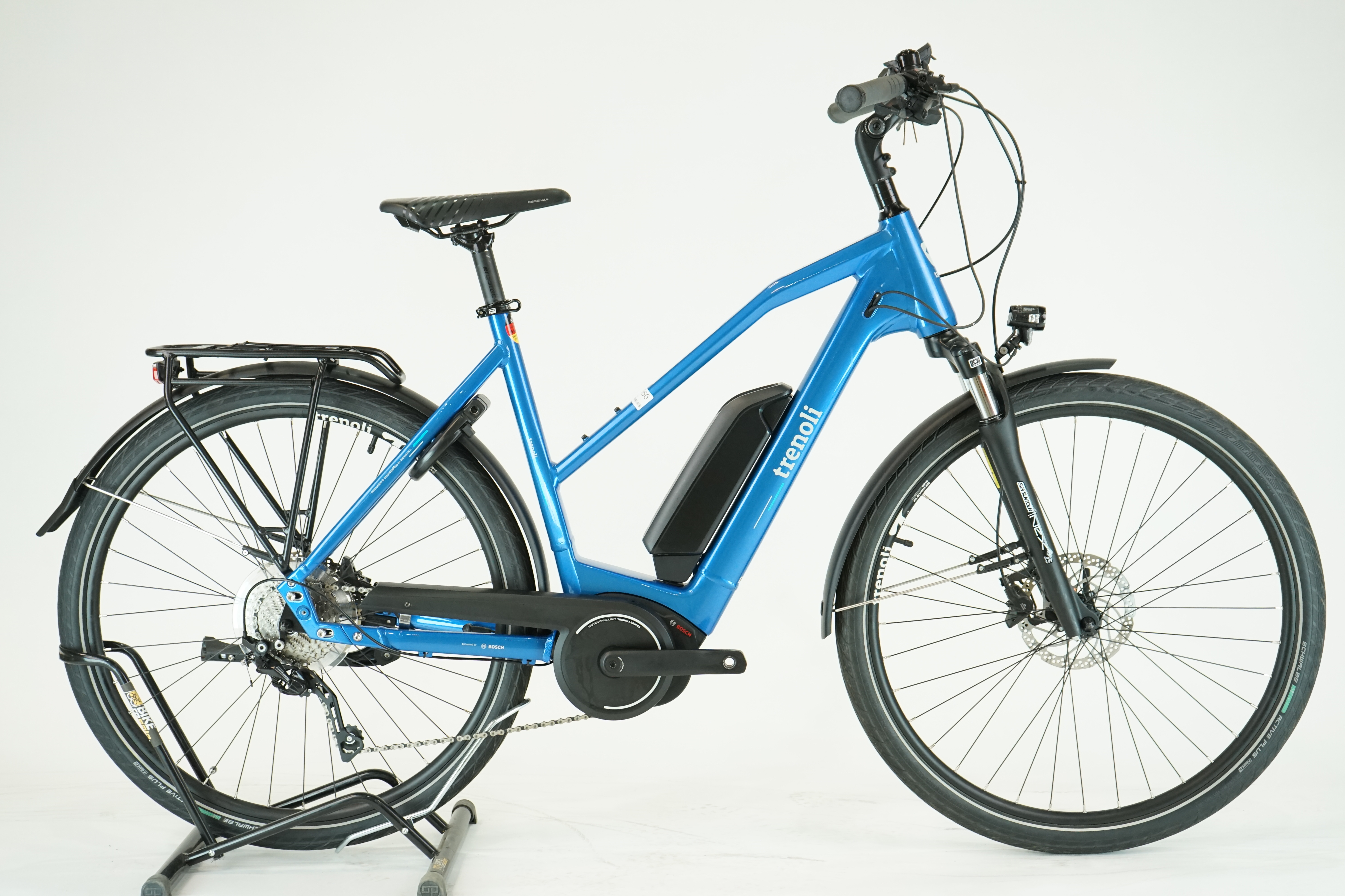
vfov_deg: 25.1
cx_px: 672
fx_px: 2017
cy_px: 448
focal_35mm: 54
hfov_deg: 36.9
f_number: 5.6
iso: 1600
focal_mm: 54
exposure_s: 1/200
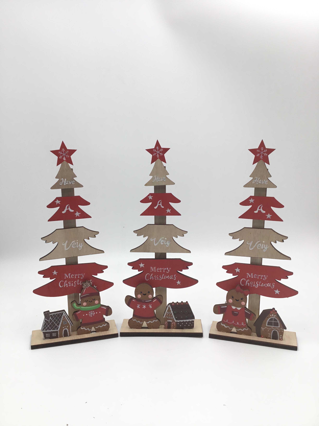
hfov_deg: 45.4
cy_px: 213
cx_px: 160
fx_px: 381
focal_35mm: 31
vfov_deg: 58.4
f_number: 2.4
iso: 25
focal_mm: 3.3
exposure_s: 1/133
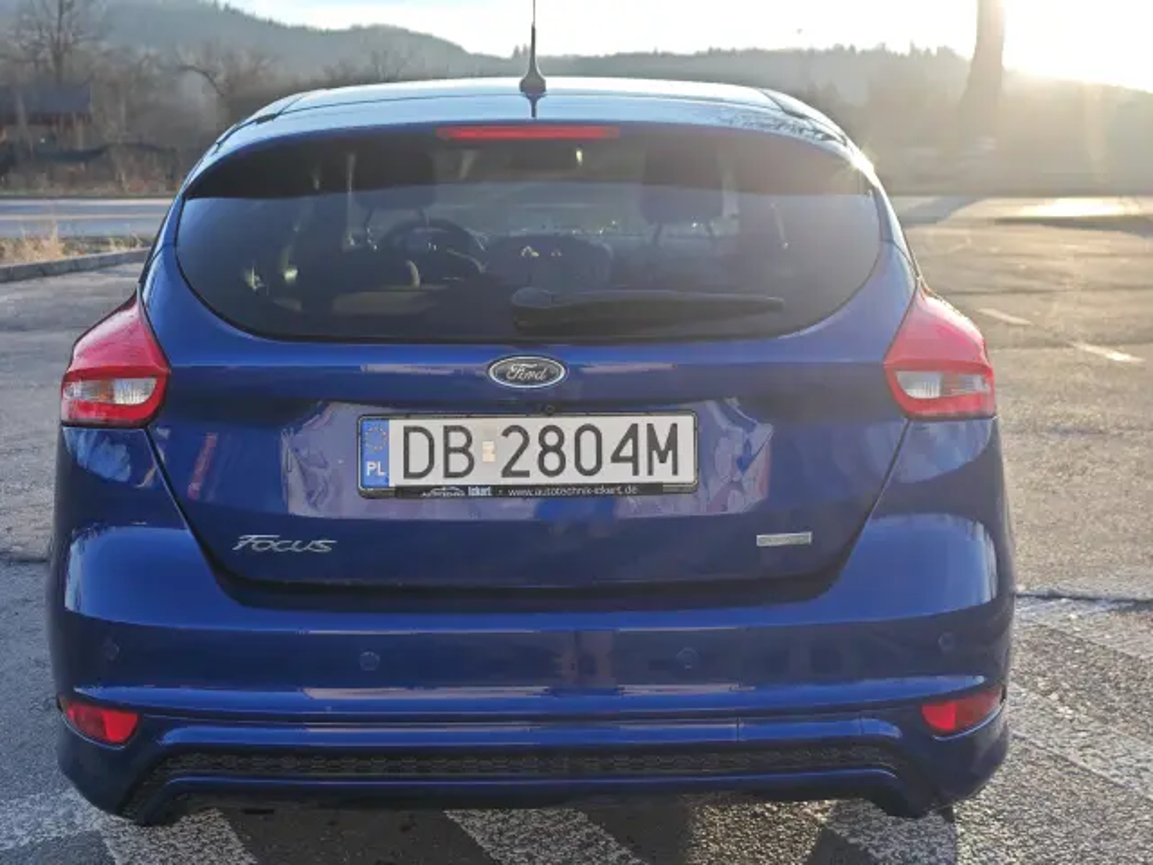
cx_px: 576
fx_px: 1532
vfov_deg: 31.5
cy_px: 432
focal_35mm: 46
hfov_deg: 41.2
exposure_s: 1/799
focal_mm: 8.72
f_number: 2
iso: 50
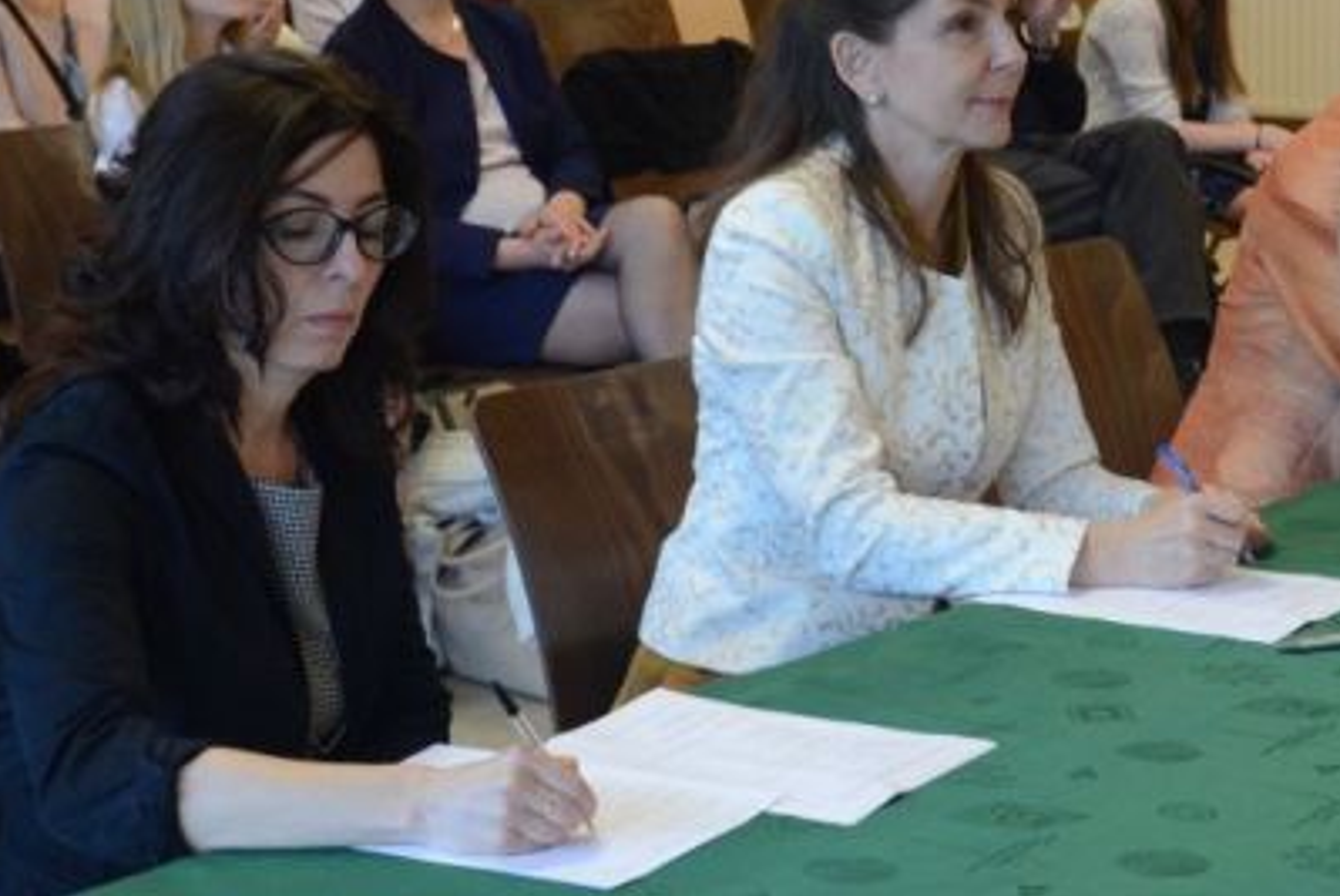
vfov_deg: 15.2
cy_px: 336
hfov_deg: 22.5
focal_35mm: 90
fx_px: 3354
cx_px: 922
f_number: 6.3
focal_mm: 40
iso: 1600
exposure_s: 1/125
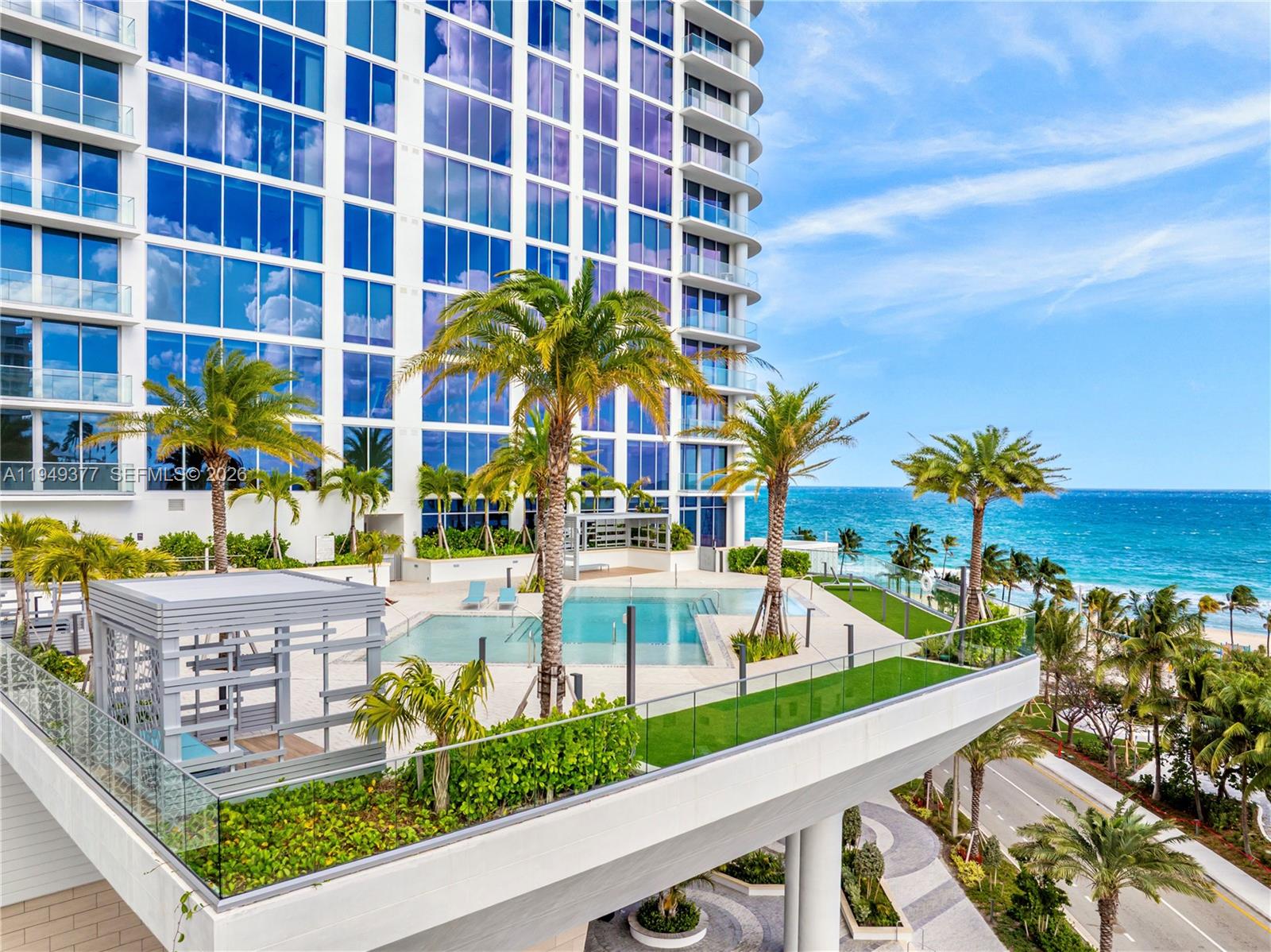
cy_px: 476
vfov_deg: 56.8
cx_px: 636
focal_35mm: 24
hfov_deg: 71.6
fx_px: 881
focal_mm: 12.29
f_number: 5.6
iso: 100
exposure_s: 1/320
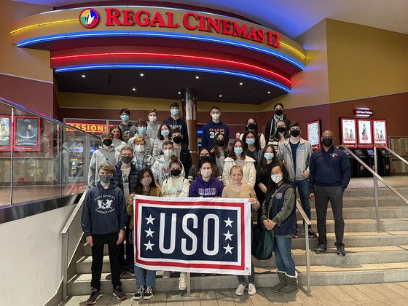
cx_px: 204
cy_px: 153
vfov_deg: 53.1
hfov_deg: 67.3
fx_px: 306
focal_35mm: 26
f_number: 1.6
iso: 200
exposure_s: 1/60
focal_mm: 4.2
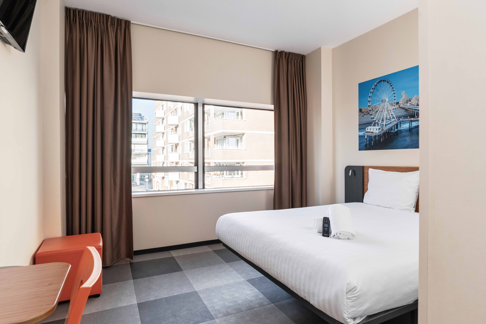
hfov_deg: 85.4
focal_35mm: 20
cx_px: 243
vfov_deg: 63.2
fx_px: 263
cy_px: 162
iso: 800
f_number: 10
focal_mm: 19.5
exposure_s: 1/200
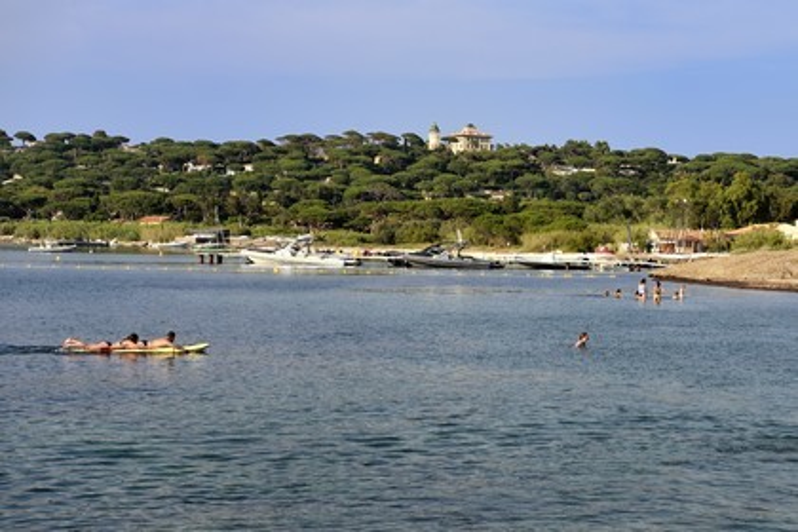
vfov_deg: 19.5
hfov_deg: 28.8
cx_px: 399
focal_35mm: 70
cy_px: 266
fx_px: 1552
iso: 200
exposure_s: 1/400
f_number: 9
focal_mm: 70
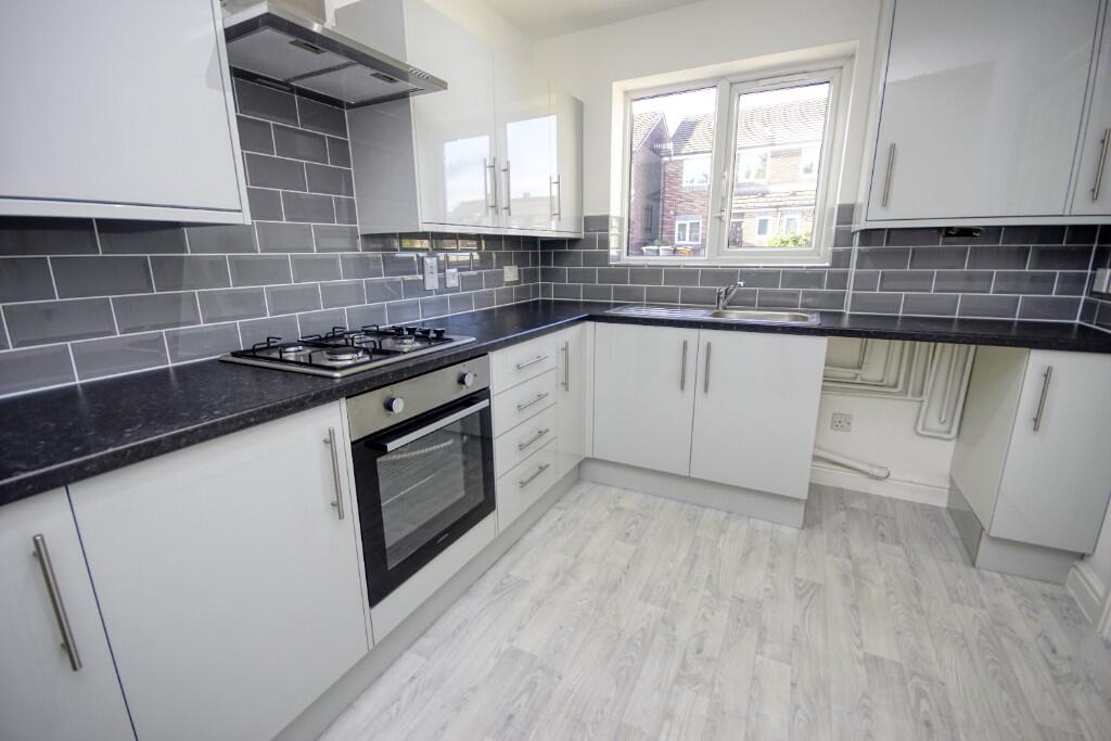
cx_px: 556
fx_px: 463
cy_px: 370
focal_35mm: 15
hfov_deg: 100.4
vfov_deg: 77.3
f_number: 5.6
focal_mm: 10
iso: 100
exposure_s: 1/15
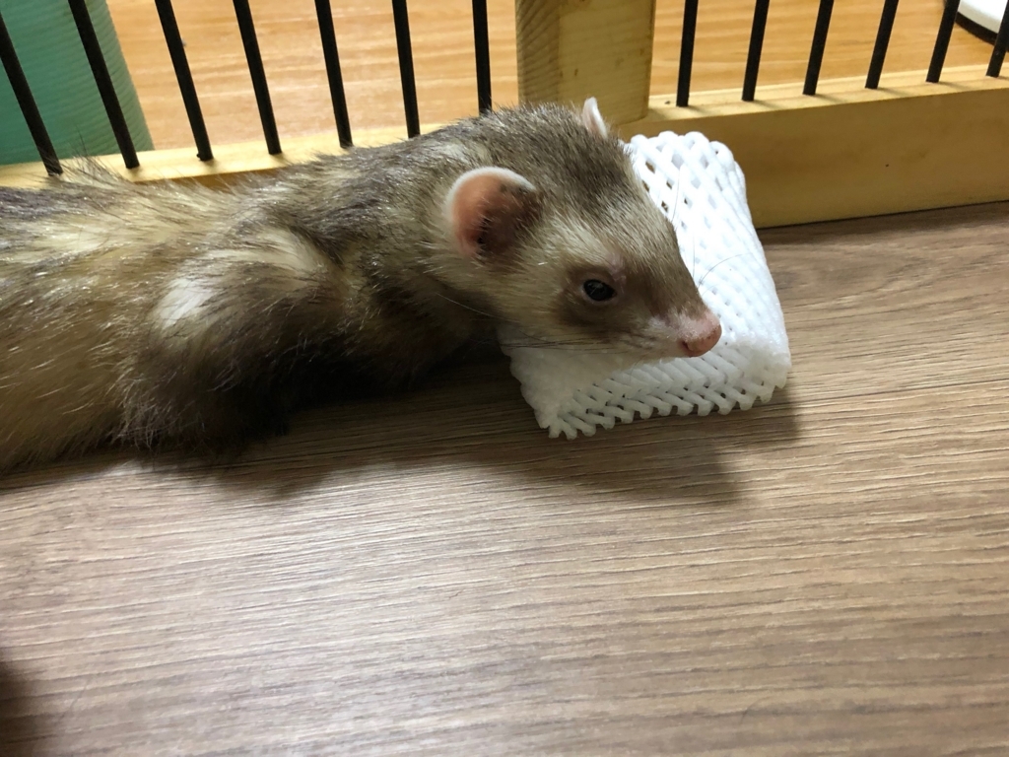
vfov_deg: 49.7
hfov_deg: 63.4
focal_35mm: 28
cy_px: 378
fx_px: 816
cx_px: 504
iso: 100
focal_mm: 3.99
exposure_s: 1/15
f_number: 1.8
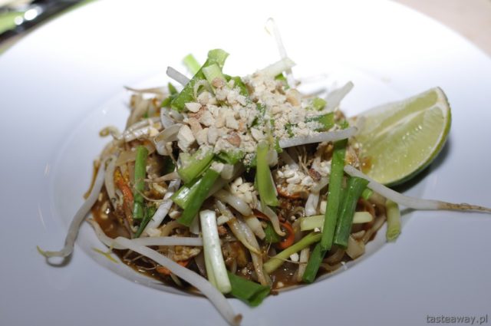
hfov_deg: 37.9
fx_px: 715
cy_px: 163
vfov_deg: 25.7
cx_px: 246
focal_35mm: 52
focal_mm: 35
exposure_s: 1/60
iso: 200
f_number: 4
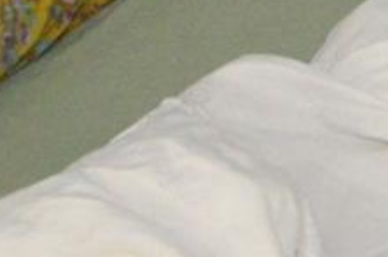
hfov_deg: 12.8
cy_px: -604
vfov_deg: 8.3
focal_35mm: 130
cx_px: 883
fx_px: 1398
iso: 3200
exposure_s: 1/60
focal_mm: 12
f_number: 4
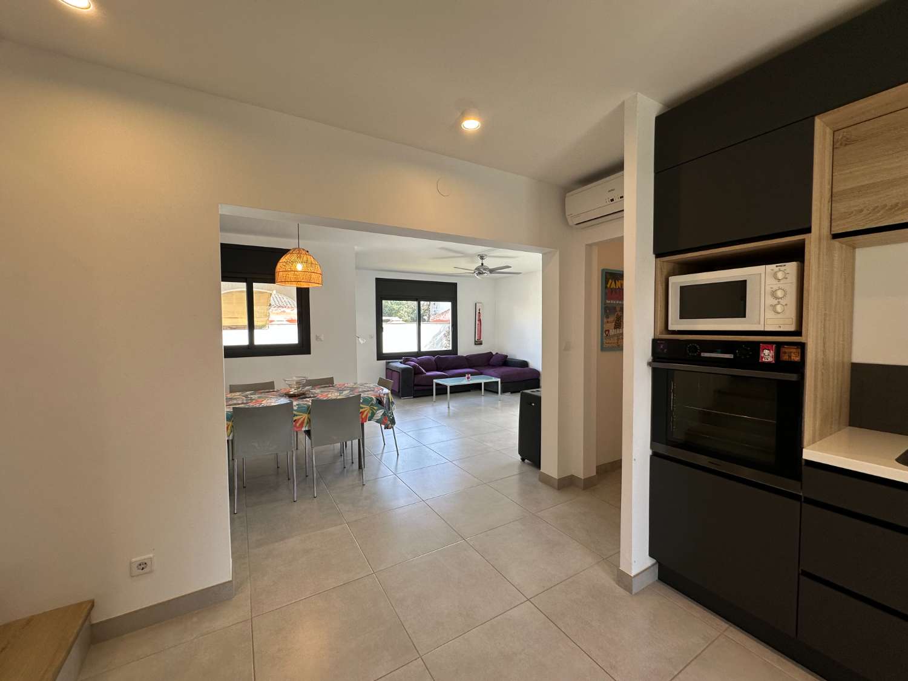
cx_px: 454
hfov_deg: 102.1
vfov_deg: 85.7
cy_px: 340
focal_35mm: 14
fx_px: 367
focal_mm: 2.22
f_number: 2.2
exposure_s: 1/100
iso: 50
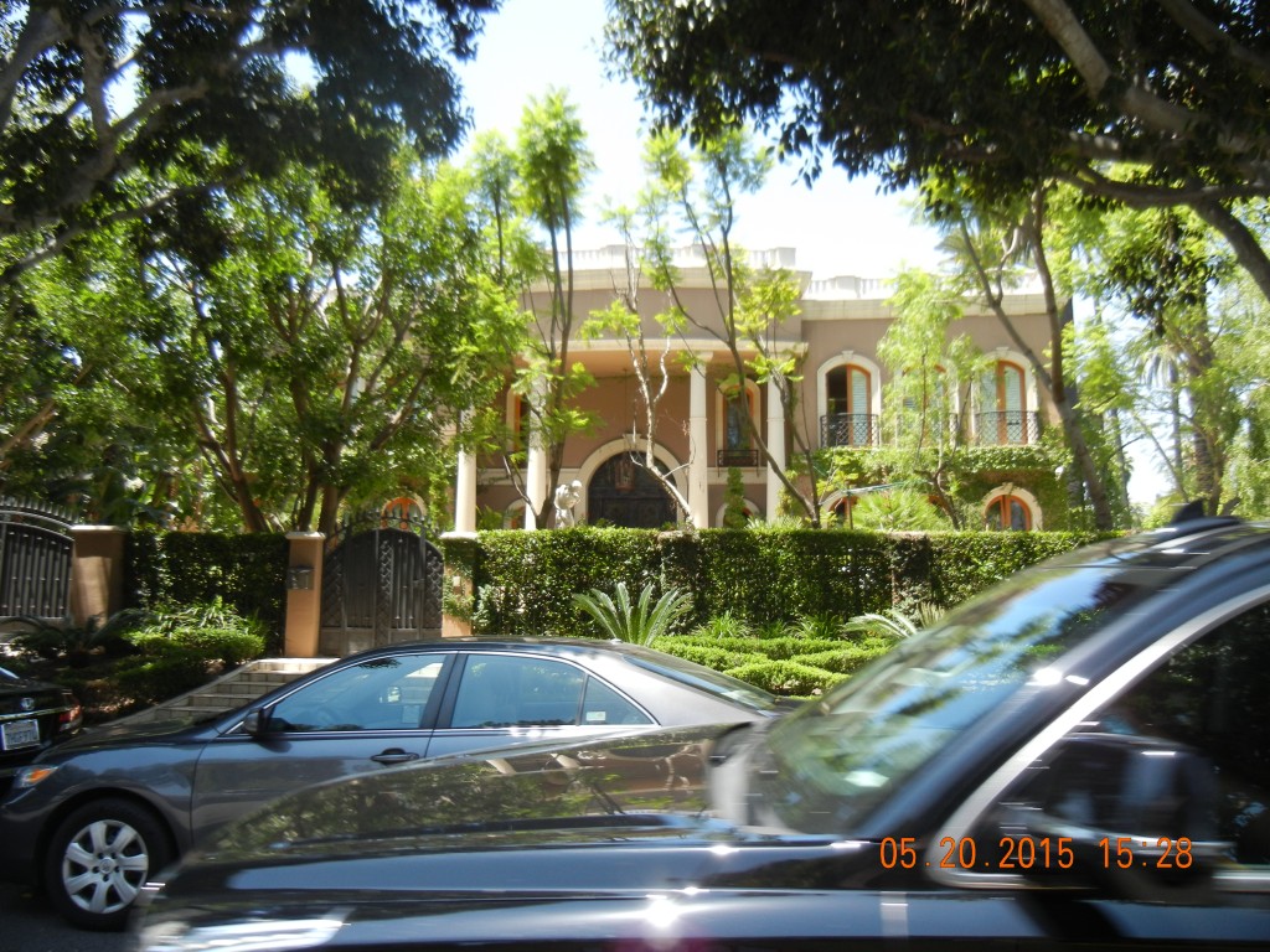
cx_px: 635
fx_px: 1101
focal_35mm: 30
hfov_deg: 60.0
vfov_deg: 46.8
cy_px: 476
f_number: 3.5
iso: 160
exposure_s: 1/311
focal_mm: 5.4
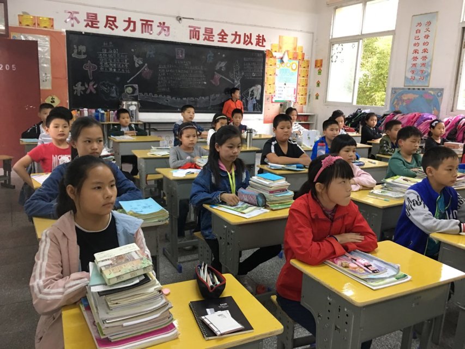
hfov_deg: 61.7
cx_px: 232
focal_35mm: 29
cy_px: 174
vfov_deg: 48.2
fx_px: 390
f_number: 2.2
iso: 80
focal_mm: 4.15
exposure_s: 1/15
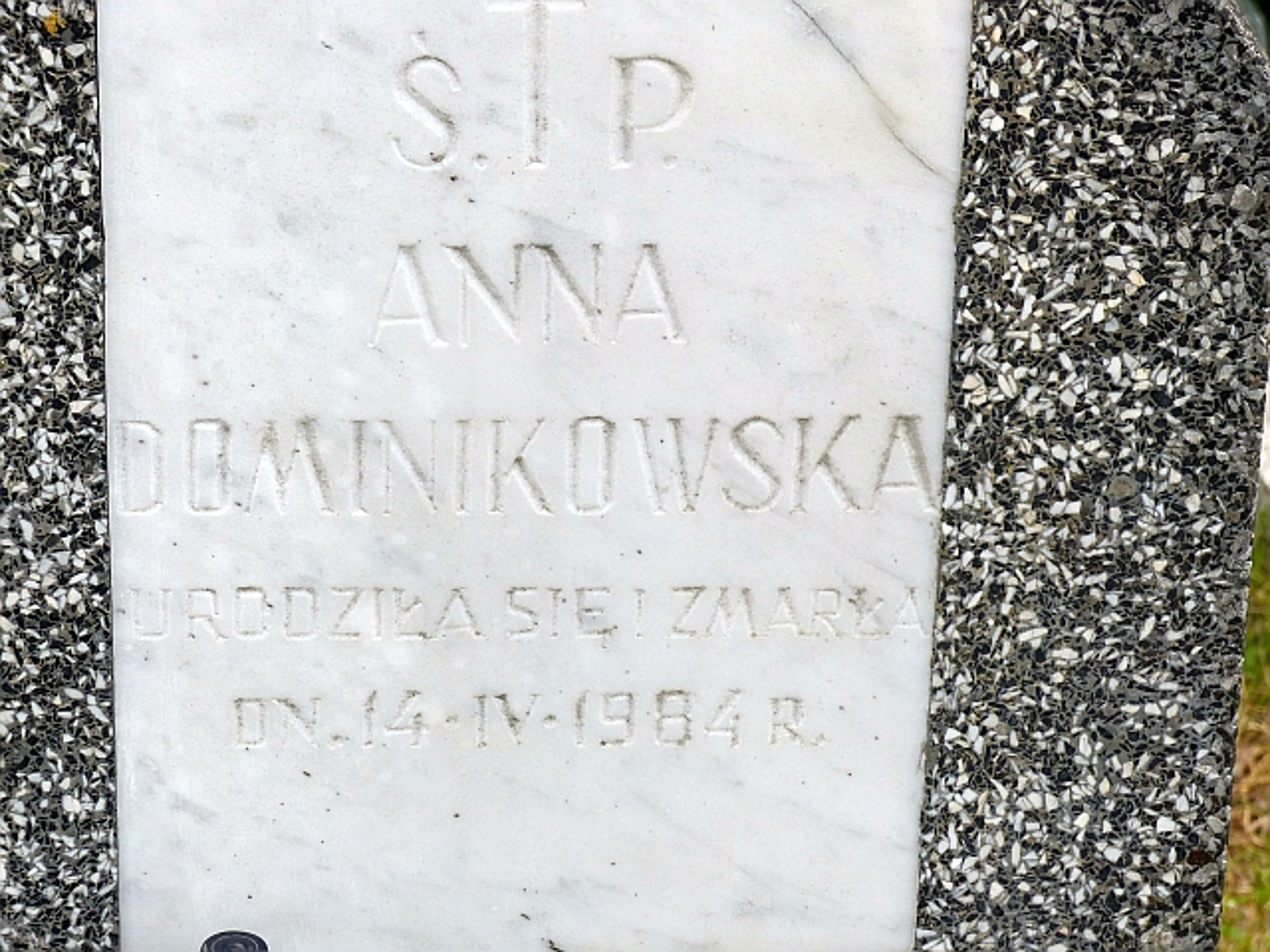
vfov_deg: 11.6
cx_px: 635
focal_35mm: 128
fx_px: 4696
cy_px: 476
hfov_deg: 15.4
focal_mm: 23.1
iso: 100
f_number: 4
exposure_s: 1/500
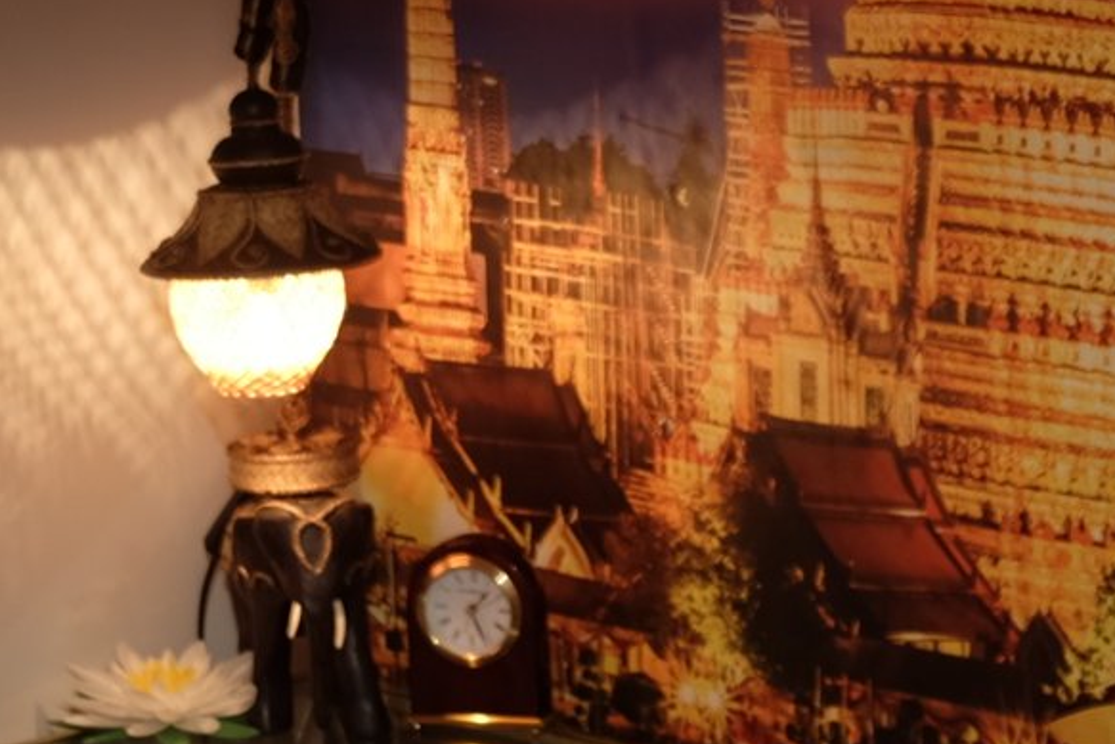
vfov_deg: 9.5
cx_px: 849
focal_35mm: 144
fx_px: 4461
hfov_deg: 14.2
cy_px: 376
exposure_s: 1/2
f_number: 2.8
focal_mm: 27
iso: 200
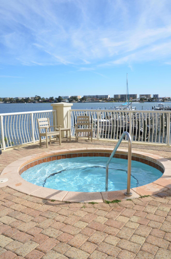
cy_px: 130
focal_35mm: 32
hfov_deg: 41.5
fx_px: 226
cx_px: 86
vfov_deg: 59.6
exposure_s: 1/250
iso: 100
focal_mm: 21
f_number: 8
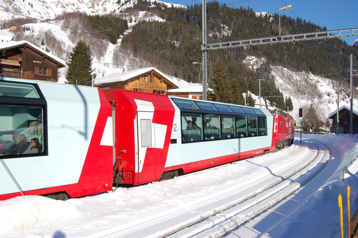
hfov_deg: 55.2
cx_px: 179
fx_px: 343
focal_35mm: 34
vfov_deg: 38.3
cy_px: 119
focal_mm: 23
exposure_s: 1/500
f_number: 11
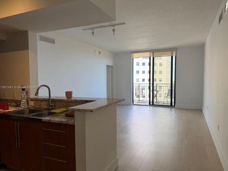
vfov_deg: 54.9
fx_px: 165
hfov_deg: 69.4
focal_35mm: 25
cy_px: 88
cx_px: 115
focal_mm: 6.76
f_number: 1.78
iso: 100
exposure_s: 1/348
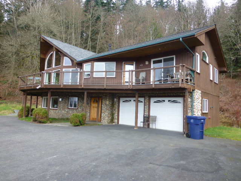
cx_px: 120
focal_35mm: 24
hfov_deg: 71.6
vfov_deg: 56.8
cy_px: 90
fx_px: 167
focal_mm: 4.3
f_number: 3.3
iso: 100
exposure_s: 1/100
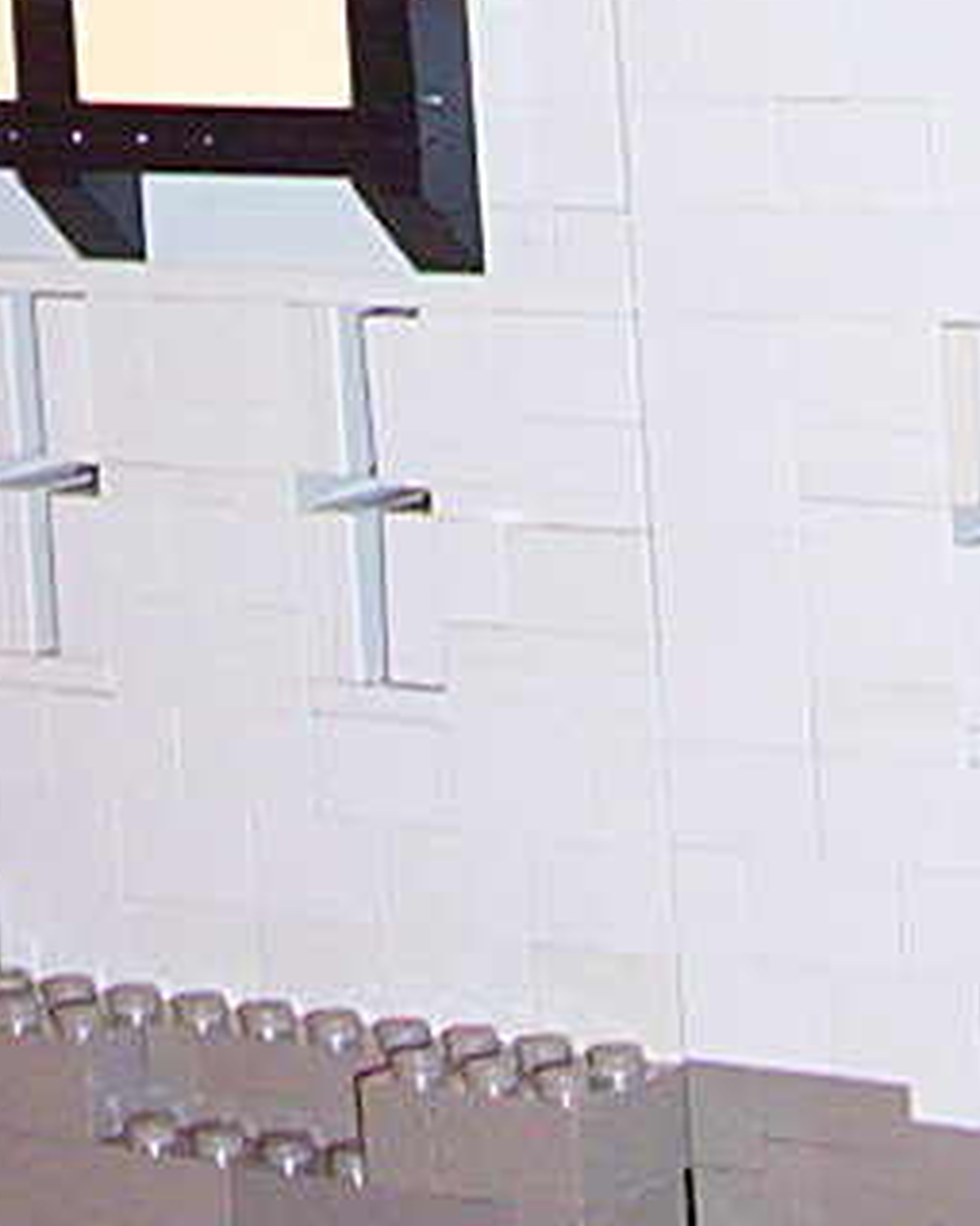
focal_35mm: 215
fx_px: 7799
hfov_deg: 7.2
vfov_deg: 8.7
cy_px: -769
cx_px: 307
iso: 140
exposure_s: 1/60
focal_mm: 5.77
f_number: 2.73
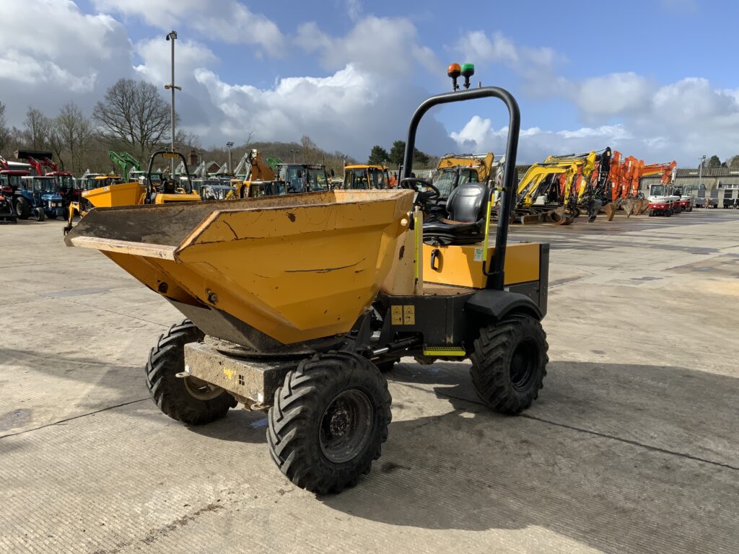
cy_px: 277
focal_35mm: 29
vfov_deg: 48.2
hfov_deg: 61.7
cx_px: 370
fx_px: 619
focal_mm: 3
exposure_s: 1/1786
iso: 16
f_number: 1.8
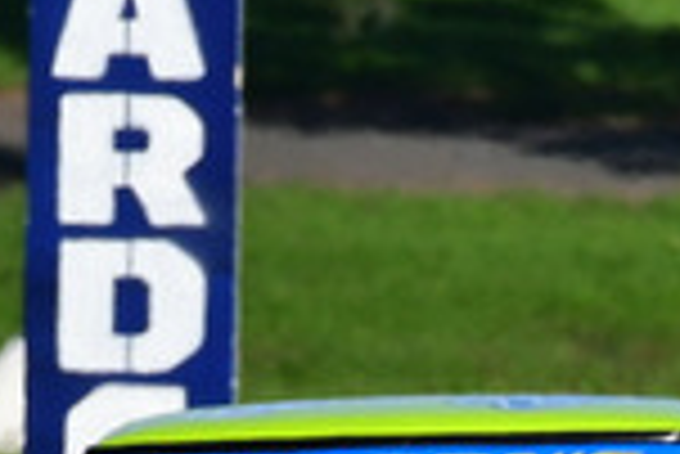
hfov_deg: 0.6
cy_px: 850
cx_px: -104
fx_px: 62978
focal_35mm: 3331
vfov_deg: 0.4
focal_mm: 420
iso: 400
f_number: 13
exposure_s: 1/640
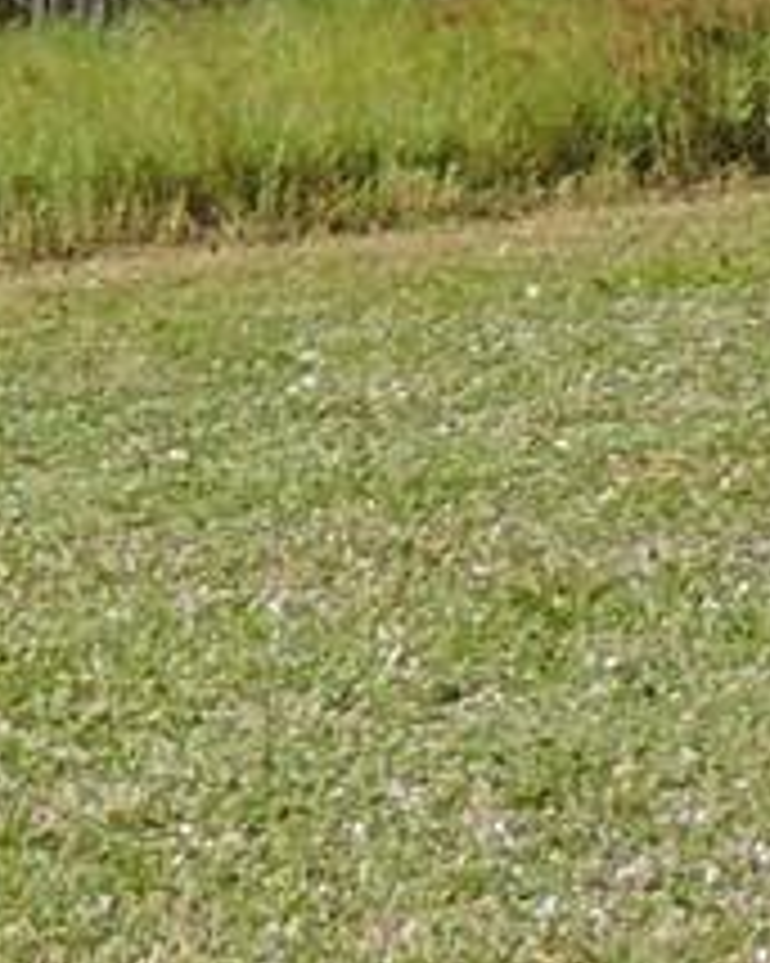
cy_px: -580
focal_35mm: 438
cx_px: -1626
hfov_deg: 3.4
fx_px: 12486
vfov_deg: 4.4
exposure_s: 1/1000
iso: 100
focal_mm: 10.7
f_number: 3.7
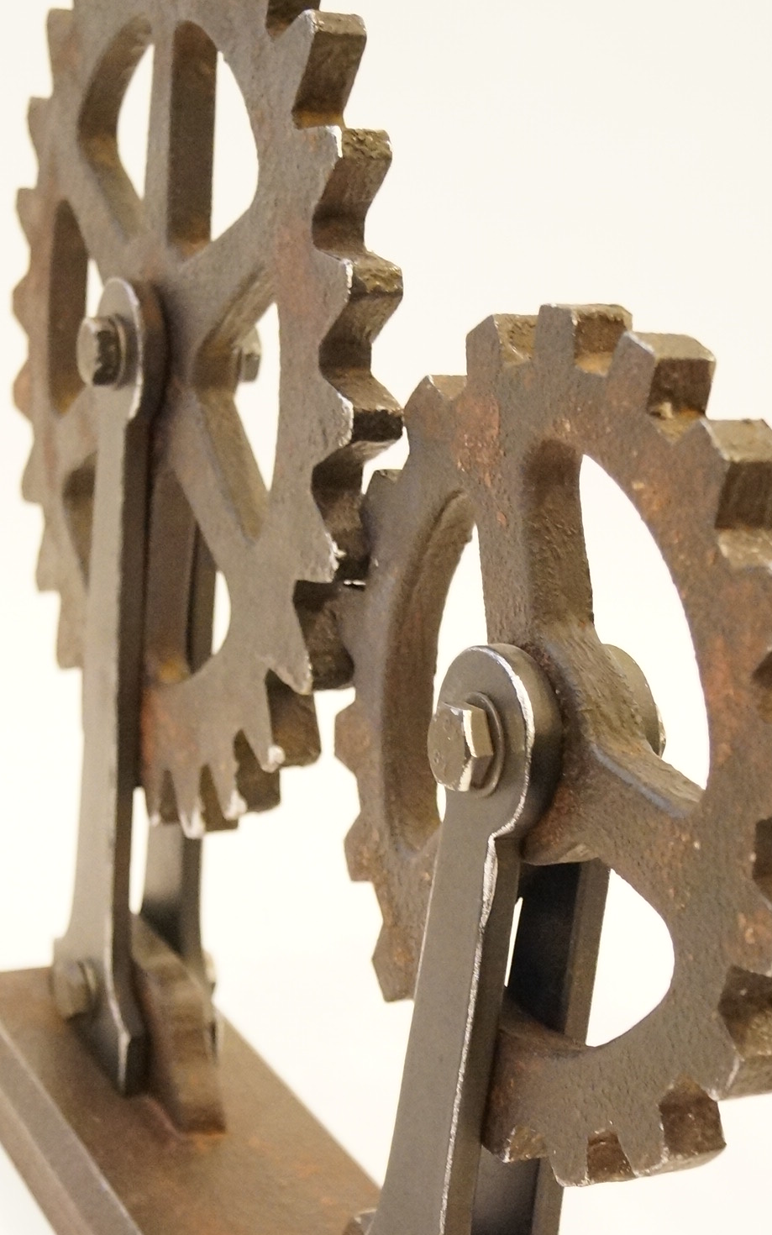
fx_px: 2053
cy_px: 780
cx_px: 346
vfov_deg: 33.3
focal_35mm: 61
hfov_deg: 21.3
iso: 3200
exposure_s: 1/60
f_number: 4
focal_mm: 24
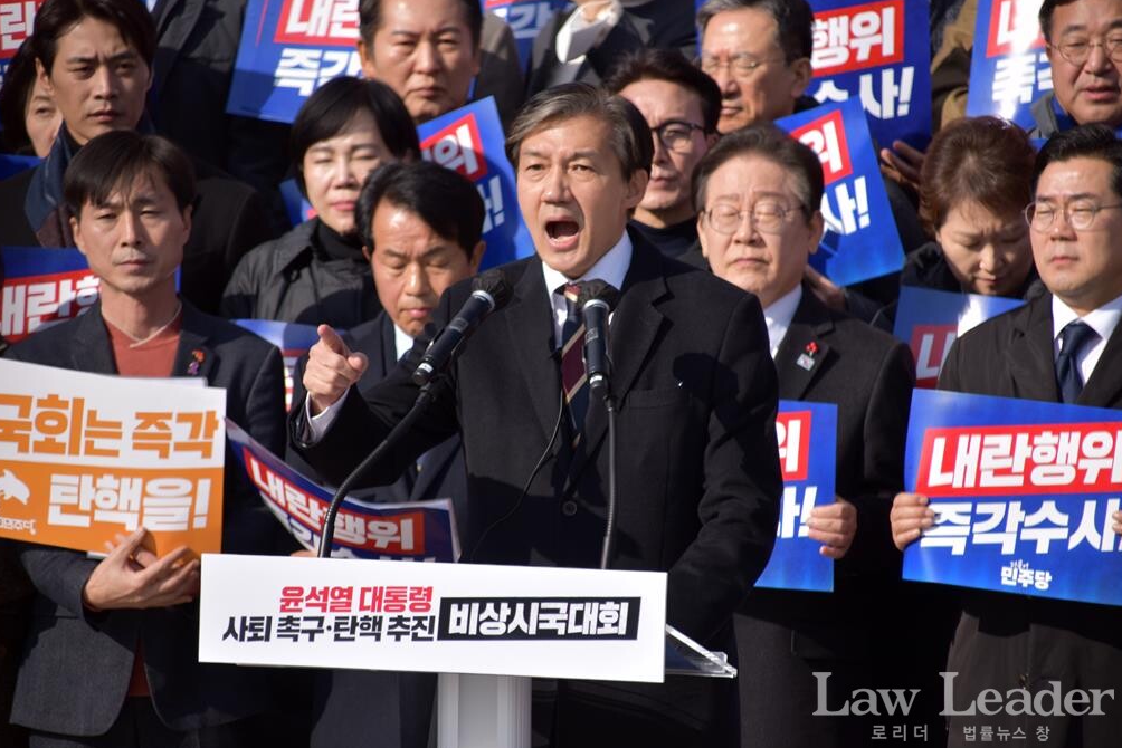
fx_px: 9539
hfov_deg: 6.7
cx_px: 559
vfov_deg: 4.5
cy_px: 377
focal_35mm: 306
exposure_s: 1/500
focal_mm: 200
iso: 100
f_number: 6.3
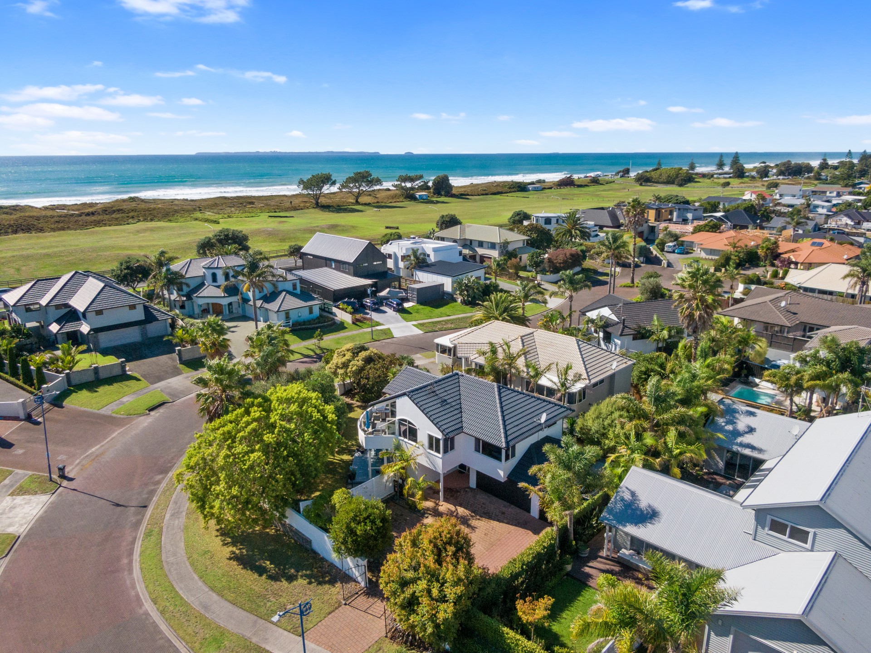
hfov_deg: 71.6
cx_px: 436
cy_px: 326
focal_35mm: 24
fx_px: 604
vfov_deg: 56.8
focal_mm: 4.39
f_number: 2.8
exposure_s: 1/3200
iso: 200
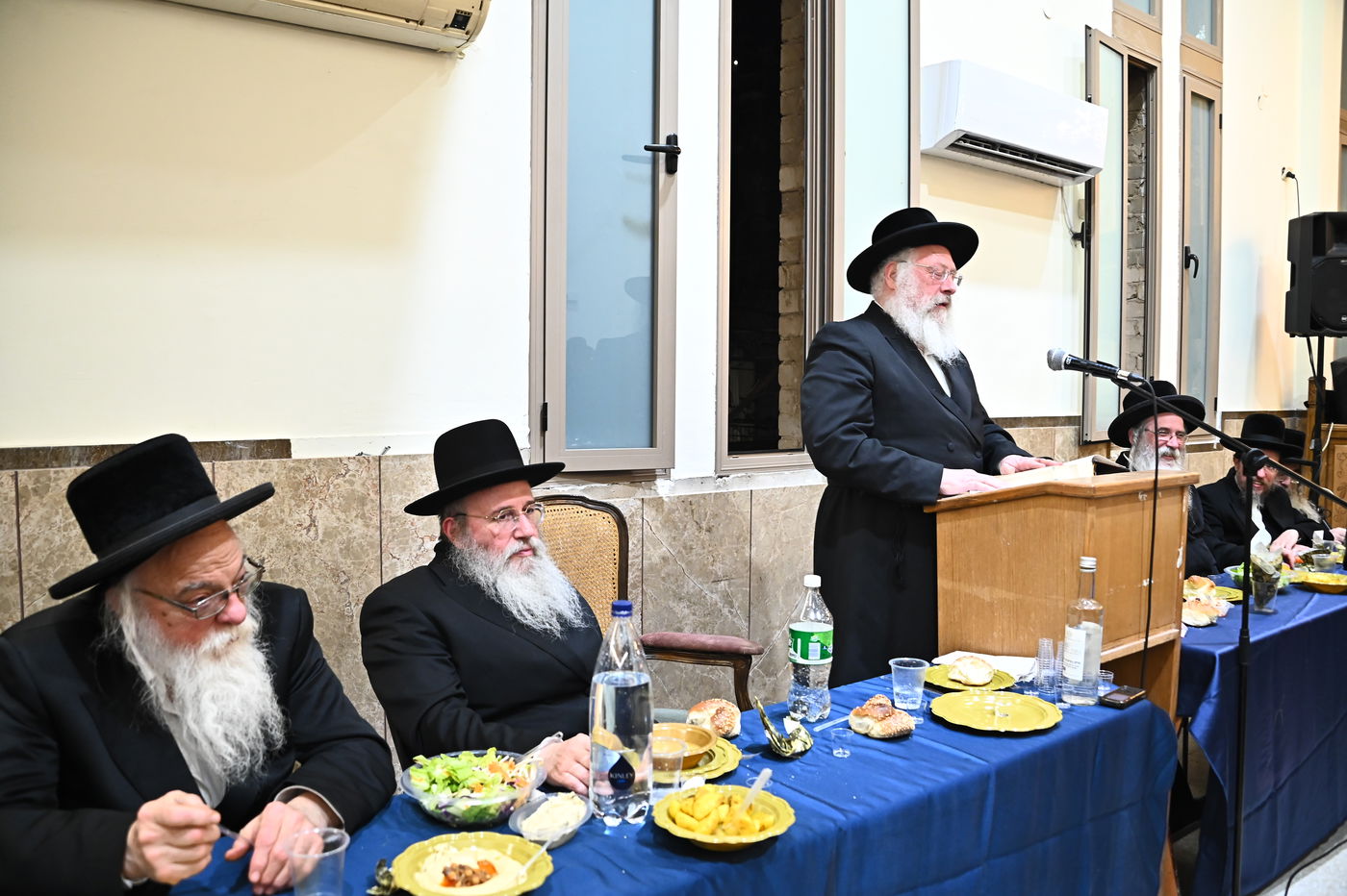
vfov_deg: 46.4
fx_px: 1047
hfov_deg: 65.5
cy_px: 448
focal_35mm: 28
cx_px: 674
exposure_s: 1/160
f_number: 4.5
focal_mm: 28
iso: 2500
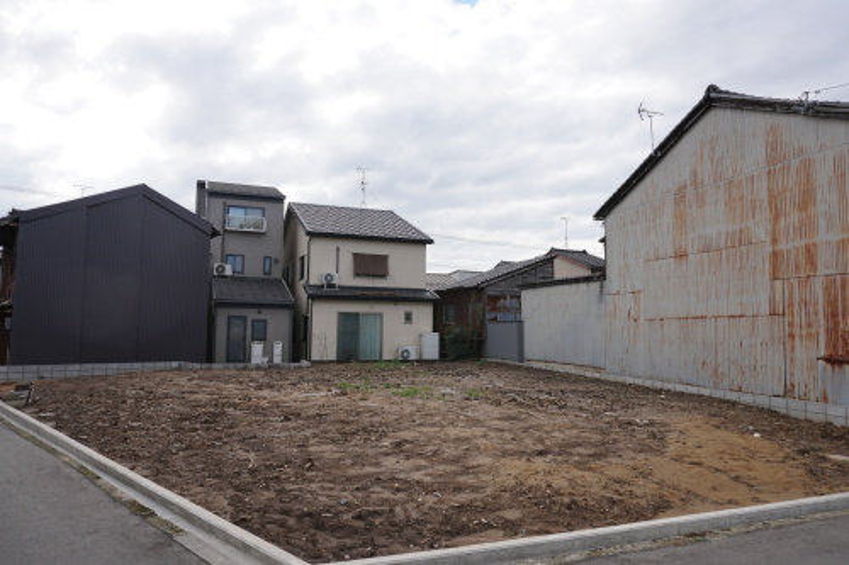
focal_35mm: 24
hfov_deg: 73.8
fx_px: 566
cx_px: 424
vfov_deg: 53.1
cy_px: 282
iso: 100
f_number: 8
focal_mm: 16
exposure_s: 1/125
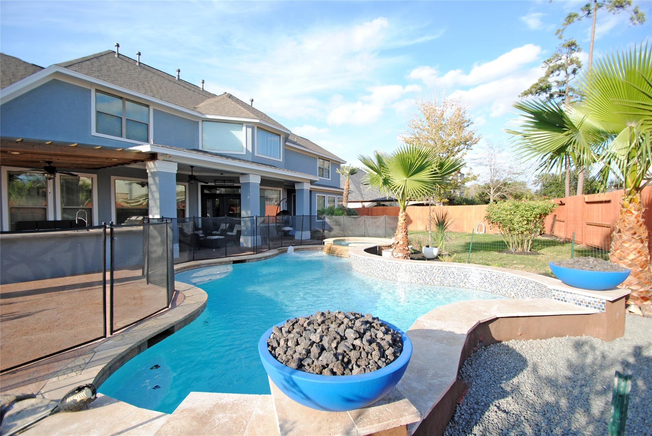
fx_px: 272
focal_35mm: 15
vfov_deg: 77.5
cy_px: 218
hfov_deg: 100.3
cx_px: 326
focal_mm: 10
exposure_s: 1/320
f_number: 4
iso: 100
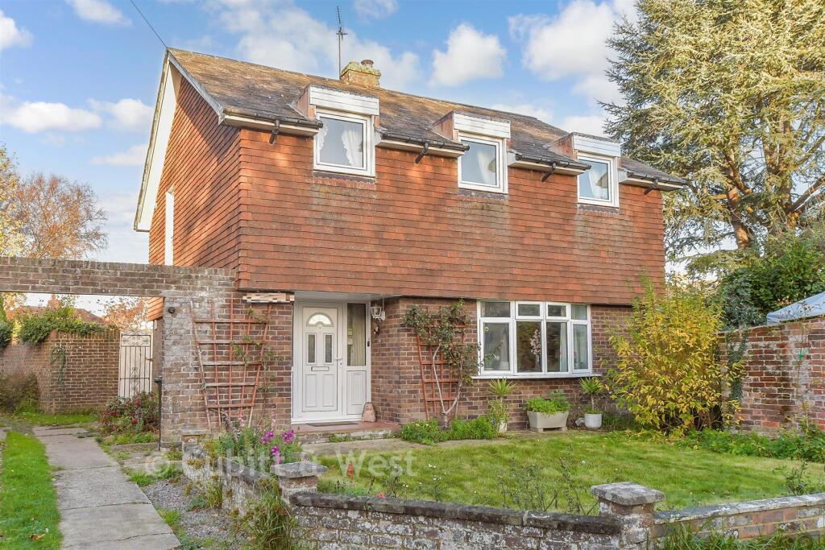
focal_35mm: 30
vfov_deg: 43.6
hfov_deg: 61.9
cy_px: 275
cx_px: 412
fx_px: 688
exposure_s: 1/125
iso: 500
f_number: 8
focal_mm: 20
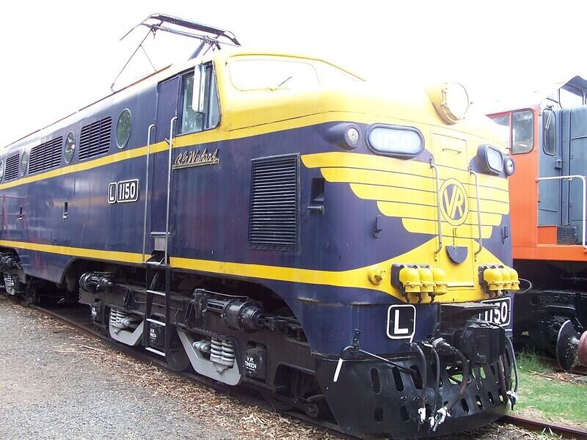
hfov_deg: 52.6
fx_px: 594
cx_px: 294
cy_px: 220
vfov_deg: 40.7
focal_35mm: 35
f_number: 2.8
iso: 80
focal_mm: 6
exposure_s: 1/125
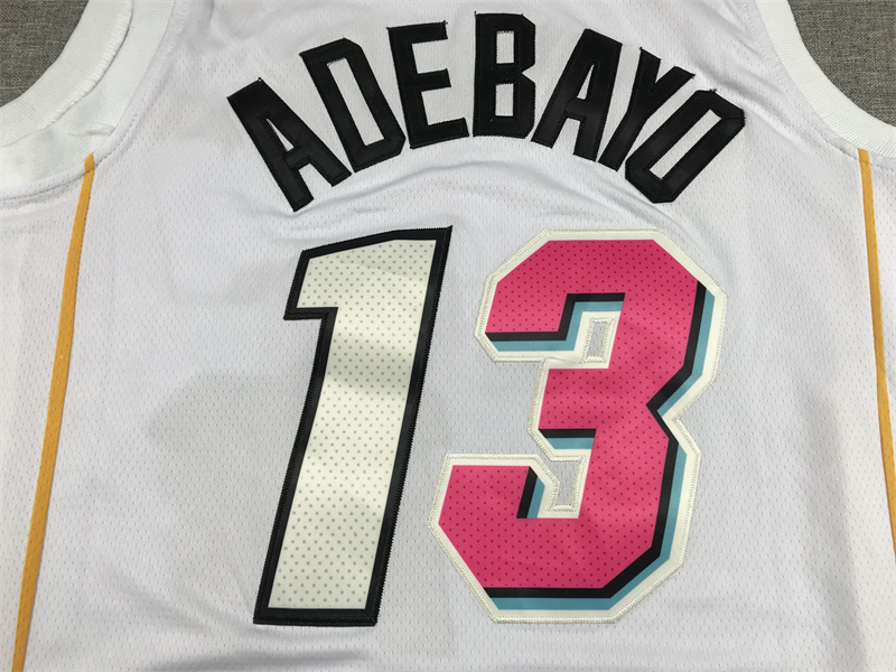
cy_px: 336
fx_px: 725
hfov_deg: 63.4
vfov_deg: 49.7
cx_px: 448
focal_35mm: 28
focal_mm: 3.99
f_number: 1.8
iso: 20
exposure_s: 1/100
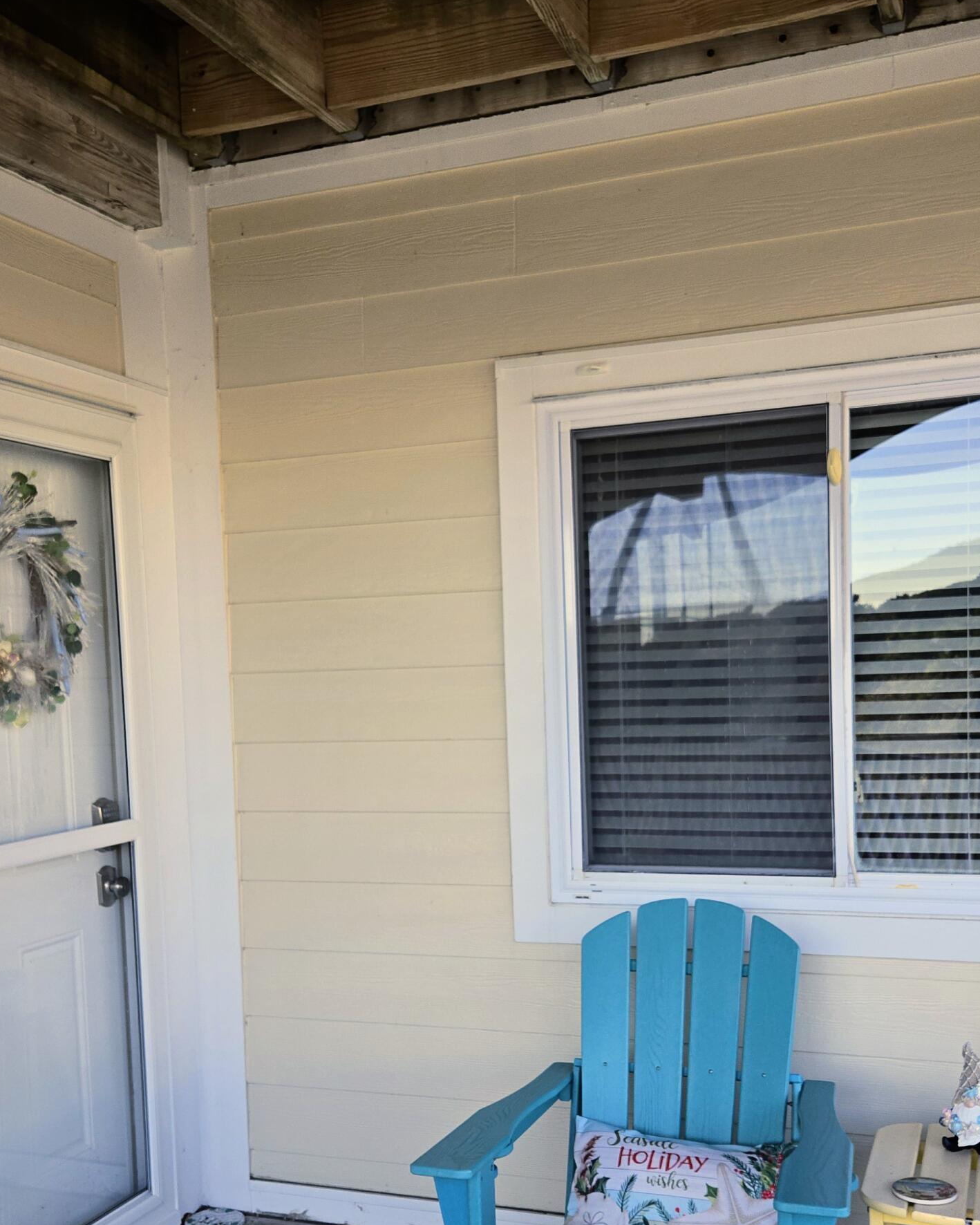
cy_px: 771
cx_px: 462
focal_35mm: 38
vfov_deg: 47.5
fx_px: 1377
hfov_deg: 39.2
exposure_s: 1/191
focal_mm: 5.4
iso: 25
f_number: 1.8
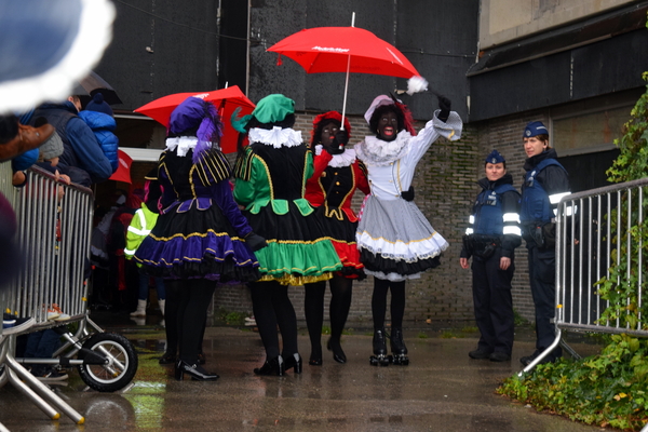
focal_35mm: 69
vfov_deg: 19.7
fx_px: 1242
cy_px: 216
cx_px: 324
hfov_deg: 29.2
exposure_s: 1/60
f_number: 5
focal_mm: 46
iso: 900
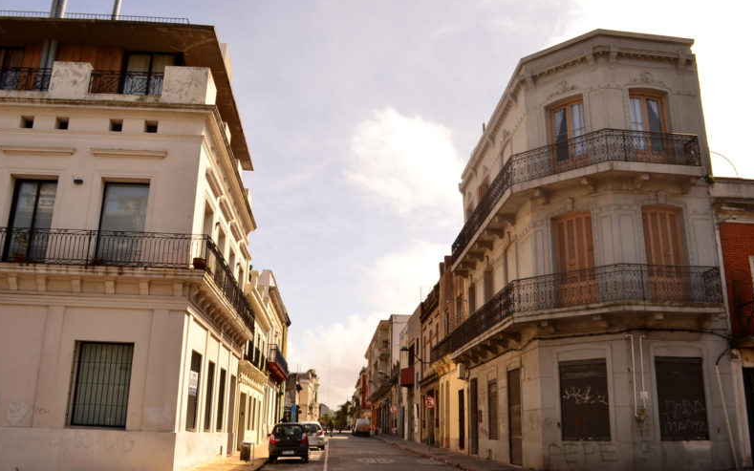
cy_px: 252
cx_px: 377
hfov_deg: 61.2
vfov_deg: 40.6
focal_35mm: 31
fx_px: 637
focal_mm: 20
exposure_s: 1/160
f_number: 13
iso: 100
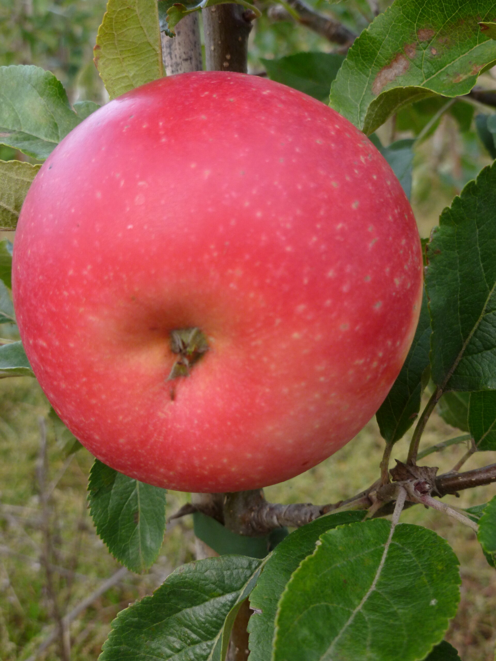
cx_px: 248
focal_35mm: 44
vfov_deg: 42.9
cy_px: 330
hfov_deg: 32.9
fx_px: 841
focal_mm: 7.9
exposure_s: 1/60
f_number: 3.8
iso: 160
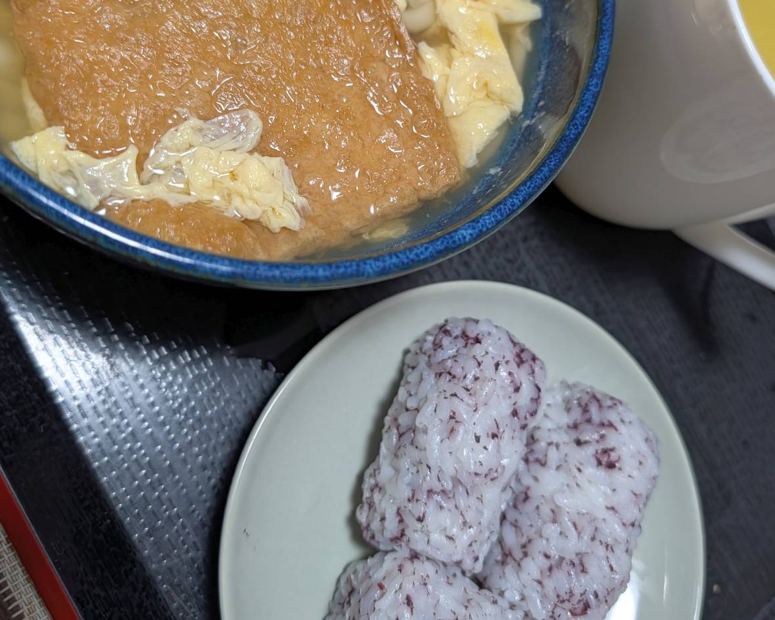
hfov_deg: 55.7
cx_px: 386
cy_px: 221
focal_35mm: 32
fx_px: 734
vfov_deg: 45.3
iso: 643
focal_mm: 6.9
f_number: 1.68
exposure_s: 1/100
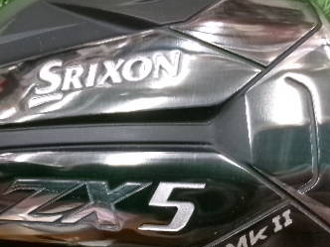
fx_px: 515
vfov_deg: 26.6
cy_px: 189
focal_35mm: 54
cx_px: 143
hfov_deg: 35.5
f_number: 3.9
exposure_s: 1/34
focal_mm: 5.1
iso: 800
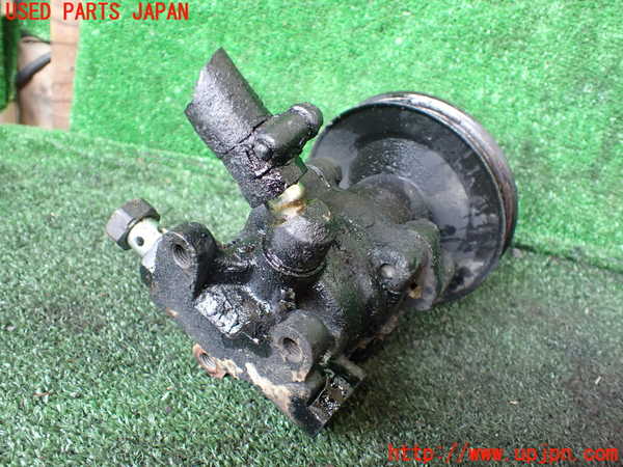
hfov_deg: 60.0
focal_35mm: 30
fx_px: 540
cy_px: 234
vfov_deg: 46.8
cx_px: 312
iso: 800
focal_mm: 5.4
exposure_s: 1/100
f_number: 2.3
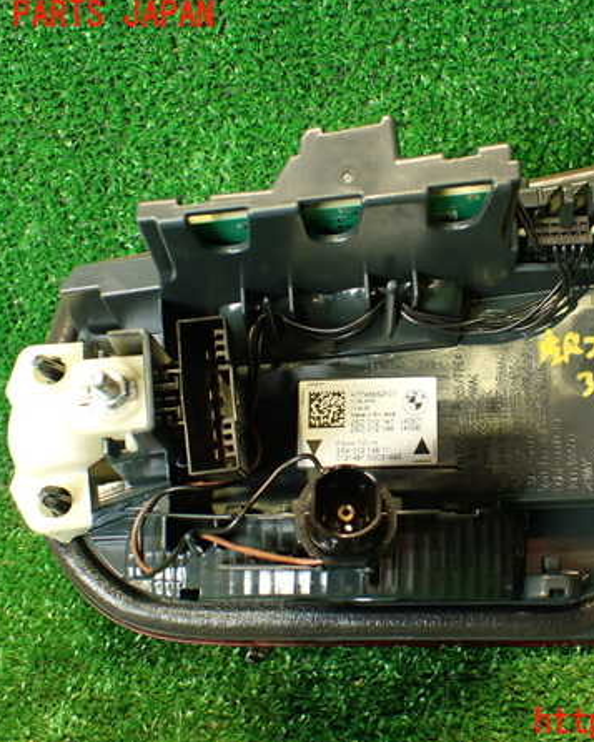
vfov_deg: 43.8
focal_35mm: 42
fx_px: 923
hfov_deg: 35.2
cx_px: 411
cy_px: 369
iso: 400
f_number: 2.4
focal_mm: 5.79
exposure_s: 1/30
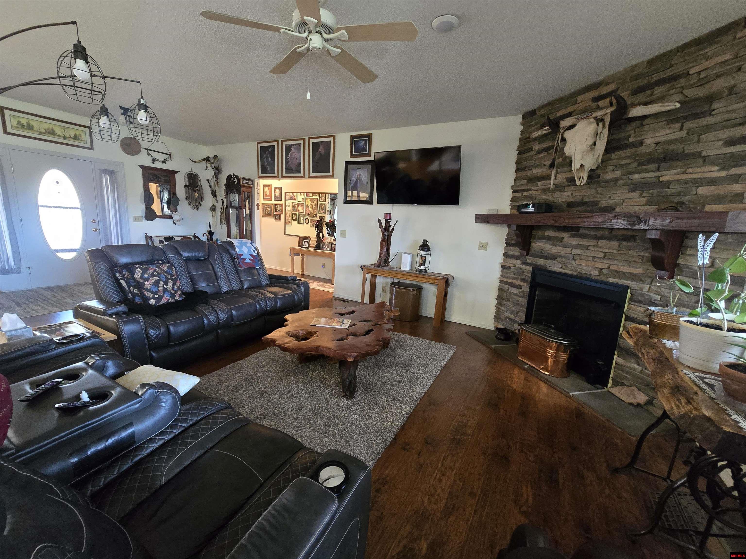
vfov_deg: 89.9
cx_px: 373
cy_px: 280
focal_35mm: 13
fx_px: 280
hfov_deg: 106.2
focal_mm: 2.2
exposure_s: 1/60
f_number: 2.2
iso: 1250
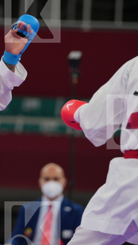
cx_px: 33
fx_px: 2471
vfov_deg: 5.7
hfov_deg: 3.2
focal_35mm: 380
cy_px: 122
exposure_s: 1/1000
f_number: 2.8
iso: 500
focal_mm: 164
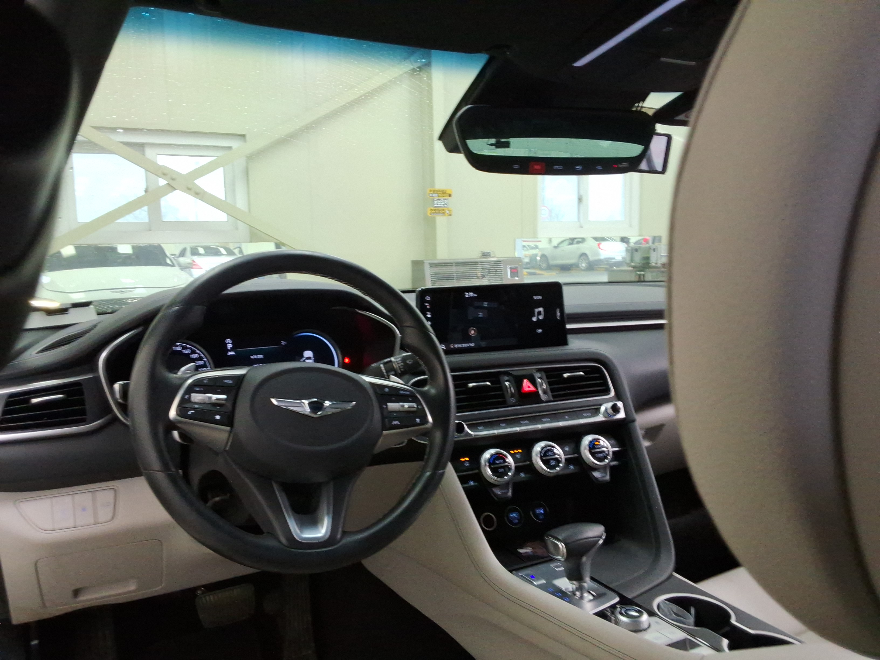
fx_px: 712
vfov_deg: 49.7
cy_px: 330
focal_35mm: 28
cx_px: 440
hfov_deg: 63.4
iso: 102
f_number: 1.9
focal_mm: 2.91
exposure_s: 1/40
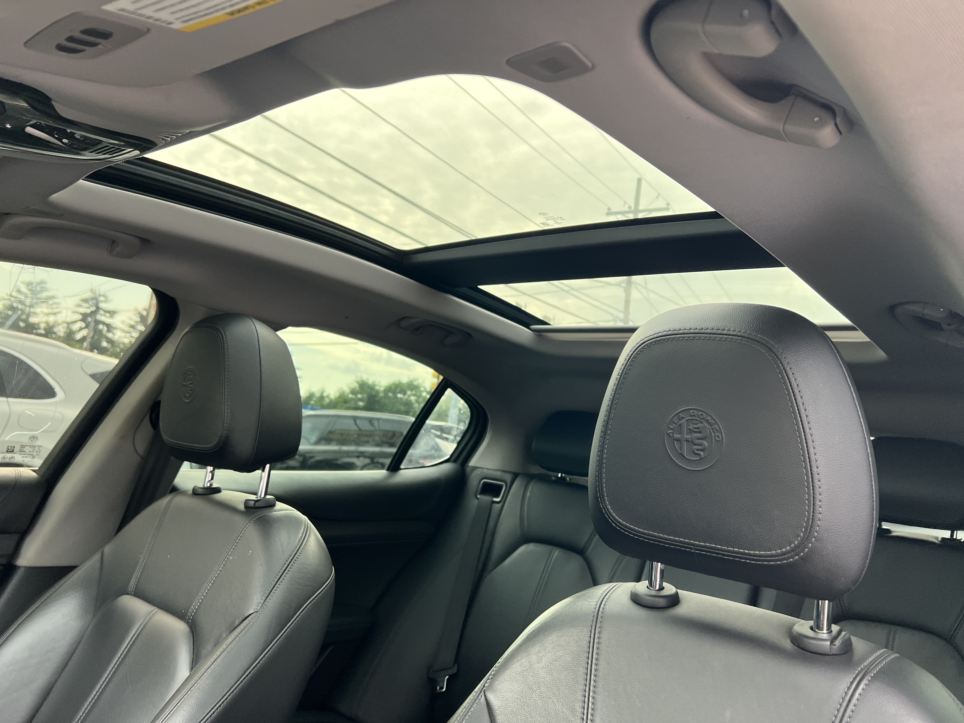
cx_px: 482
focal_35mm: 26
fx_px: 724
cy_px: 362
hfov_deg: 67.3
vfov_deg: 53.1
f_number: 1.5
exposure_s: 1/121
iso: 64
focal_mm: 5.7
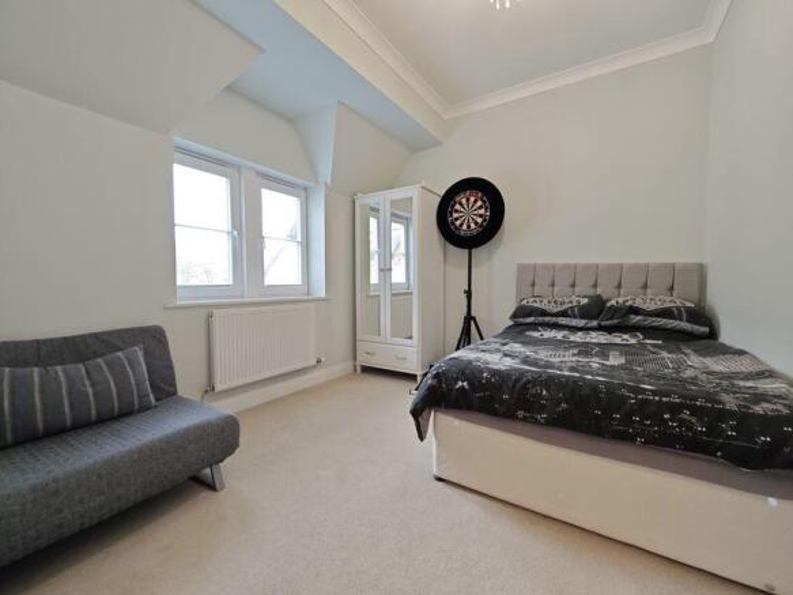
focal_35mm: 12
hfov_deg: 110.5
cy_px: 298
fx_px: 275
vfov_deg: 94.5
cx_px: 396
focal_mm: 2.03
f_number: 1.8
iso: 64
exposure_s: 1/33.3
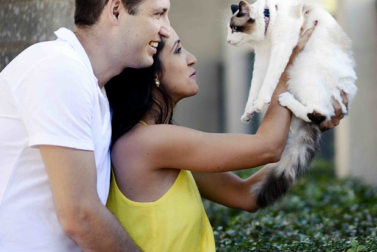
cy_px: 157
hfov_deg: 12.4
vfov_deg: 8.3
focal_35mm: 165
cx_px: 317
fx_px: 1728
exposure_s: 1/160
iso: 100
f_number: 1.8
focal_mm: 85
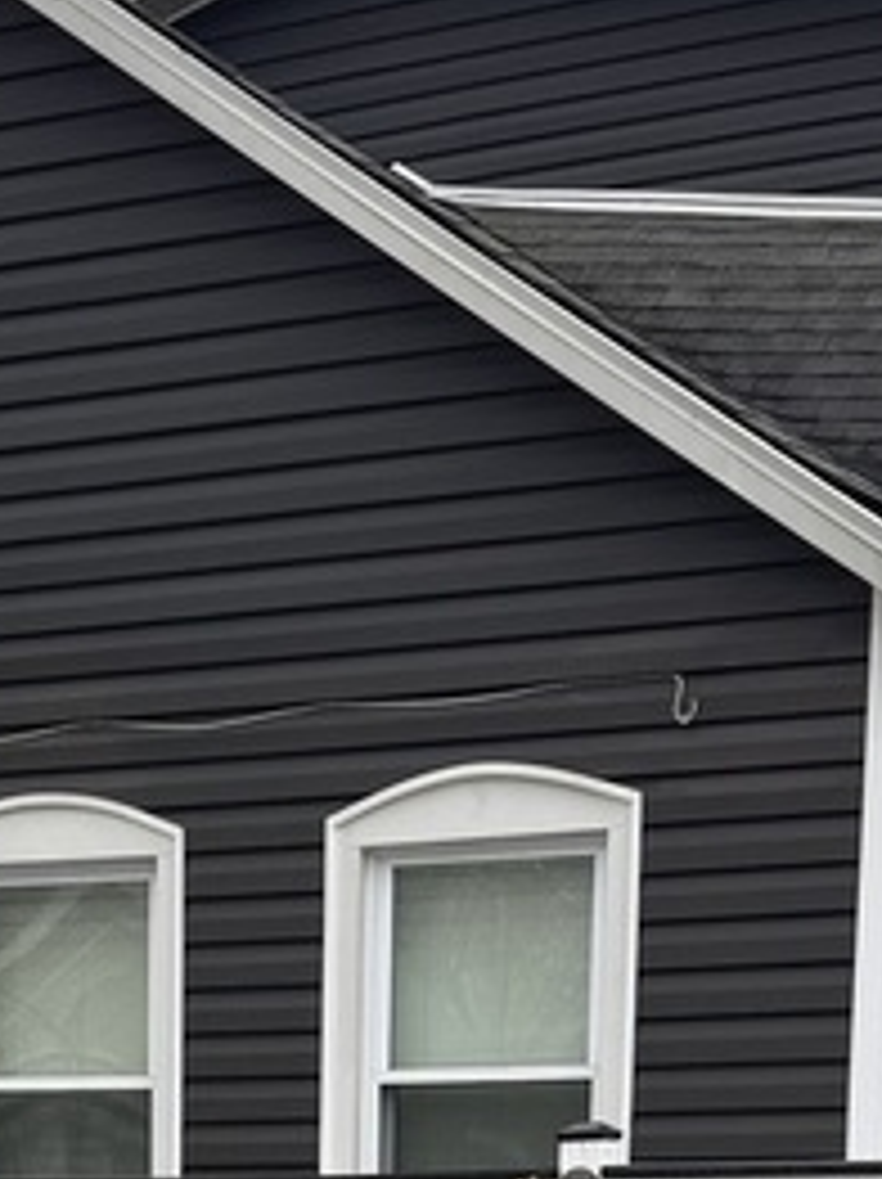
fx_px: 3369
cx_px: 99
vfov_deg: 17.6
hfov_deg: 14.8
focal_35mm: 99
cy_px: 1822
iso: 80
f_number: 1.78
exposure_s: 1/422
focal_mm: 6.76
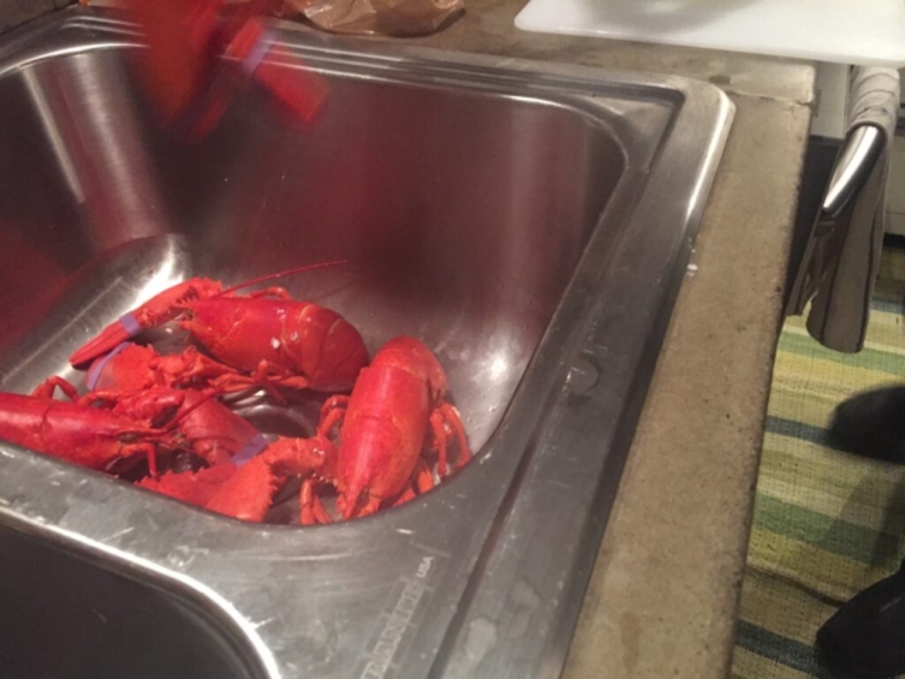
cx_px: 452
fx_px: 758
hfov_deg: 61.7
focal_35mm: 29
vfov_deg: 48.2
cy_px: 340
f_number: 2.2
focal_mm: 4.15
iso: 320
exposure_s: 1/15
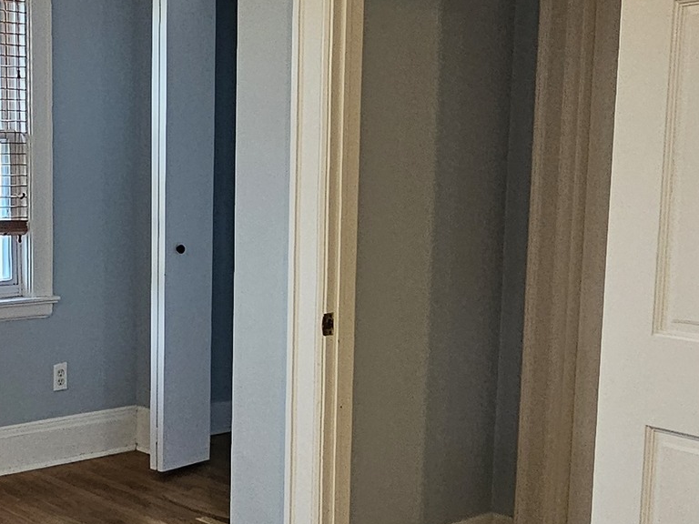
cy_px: 316
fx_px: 1050
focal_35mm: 52
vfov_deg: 28.0
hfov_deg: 34.9
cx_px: 80
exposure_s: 1/60
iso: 400
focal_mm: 2.2
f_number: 2.2
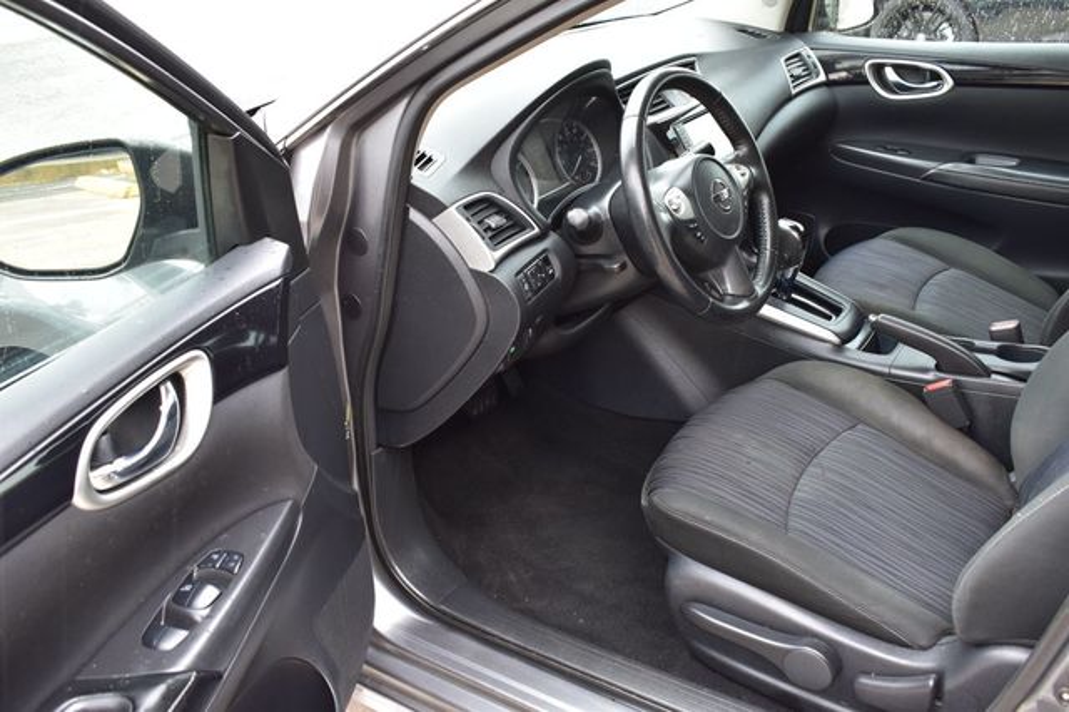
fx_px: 979
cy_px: 356
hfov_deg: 57.2
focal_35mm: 33
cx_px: 534
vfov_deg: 39.9
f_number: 7.1
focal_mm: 22
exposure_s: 1/30
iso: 400
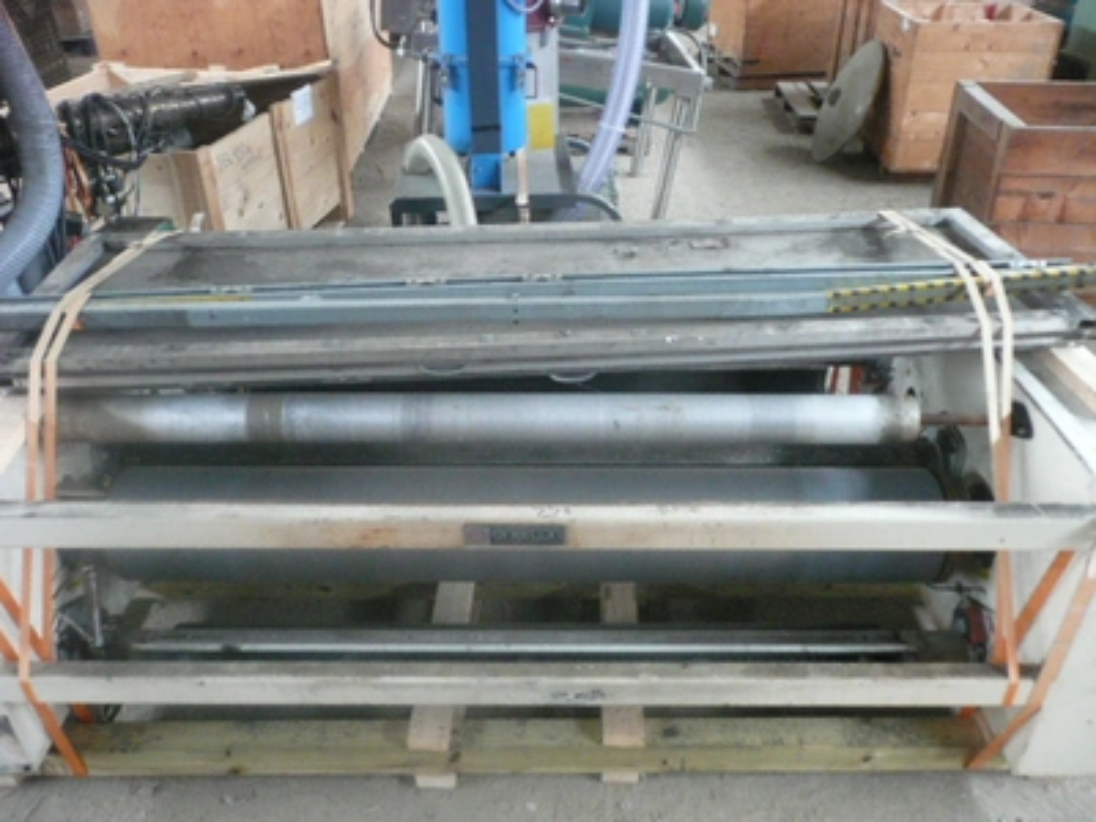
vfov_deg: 49.7
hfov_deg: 63.4
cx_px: 548
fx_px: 887
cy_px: 411
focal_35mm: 28
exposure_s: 1/8
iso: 400
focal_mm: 4.6
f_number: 3.3
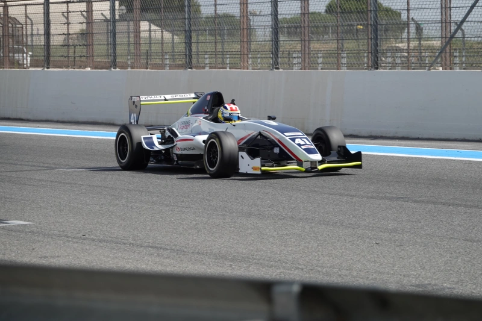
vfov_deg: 7.2
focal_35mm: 192
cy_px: 160
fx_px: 2570
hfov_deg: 10.7
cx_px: 241
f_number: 4
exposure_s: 1/1000
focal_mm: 70.27
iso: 125
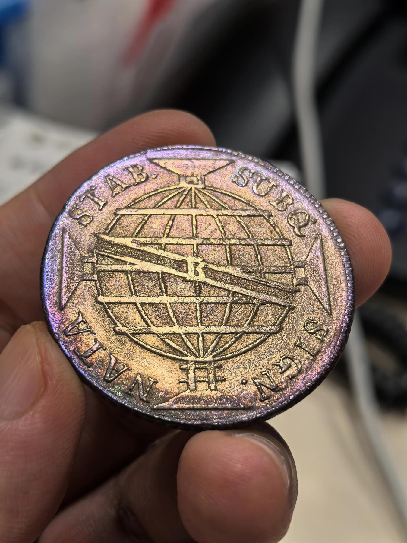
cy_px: 272
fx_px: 847
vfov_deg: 35.5
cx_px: 204
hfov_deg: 27.0
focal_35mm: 54
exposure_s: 1/100
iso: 50
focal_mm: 6.98
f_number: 2
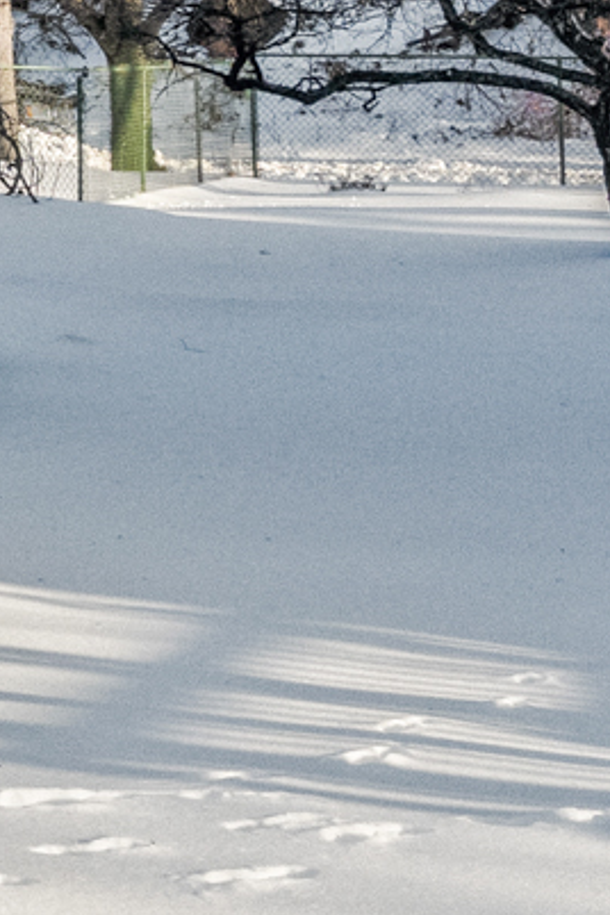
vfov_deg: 17.5
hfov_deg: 8.5
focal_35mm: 116
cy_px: 182
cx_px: -1552
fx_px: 2941
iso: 800
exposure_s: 1/800
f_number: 6.3
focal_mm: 15.5
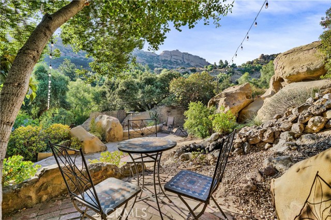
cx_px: 166
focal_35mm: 18
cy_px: 110
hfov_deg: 90.0
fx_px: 165
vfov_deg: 67.3
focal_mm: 18
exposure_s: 1/60
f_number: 9
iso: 100
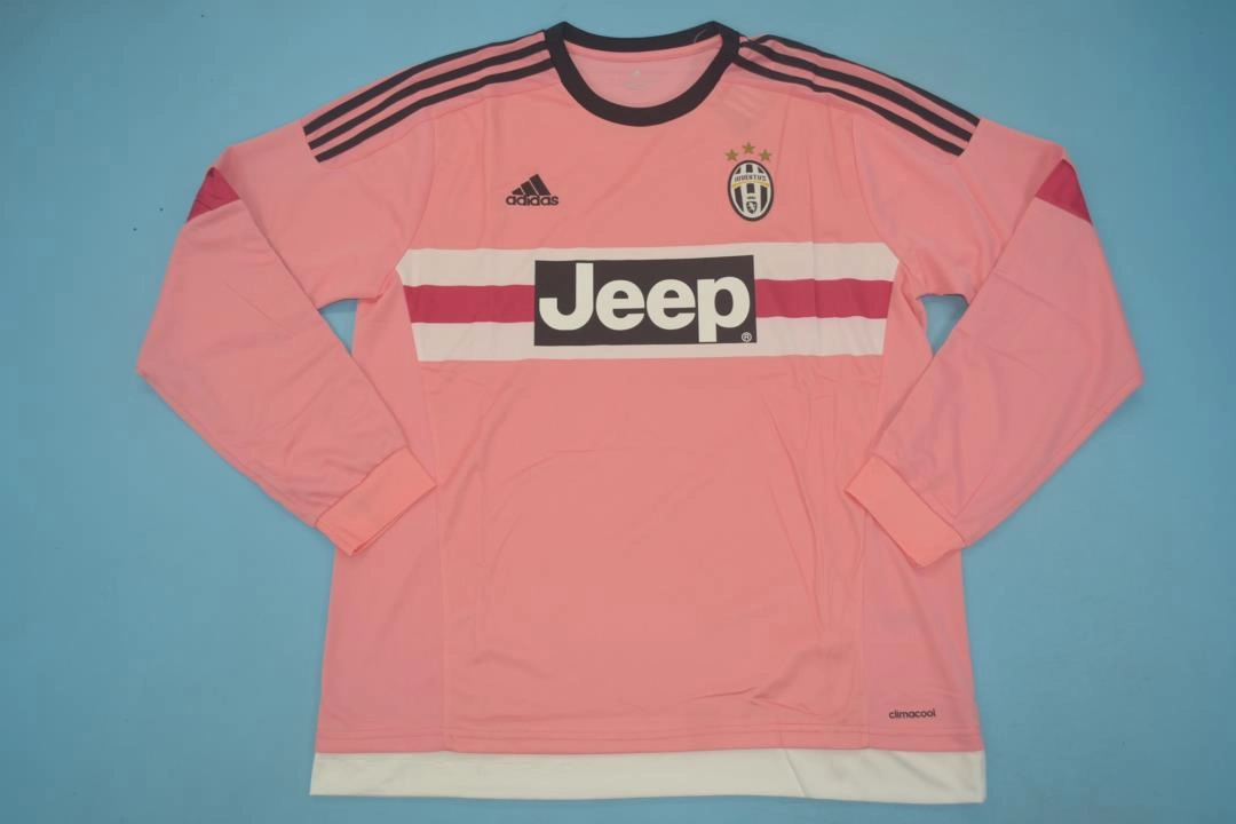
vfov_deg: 43.6
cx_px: 618
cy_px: 412
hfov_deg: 61.9
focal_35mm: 30
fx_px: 1030
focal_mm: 20
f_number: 4
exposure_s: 1/200
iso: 200
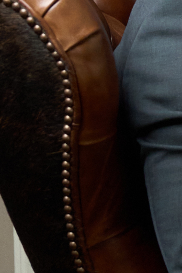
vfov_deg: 9.7
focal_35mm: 210
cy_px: -56
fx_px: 1592
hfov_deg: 6.0
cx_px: 559
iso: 1000
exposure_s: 1/250
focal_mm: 32
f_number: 4
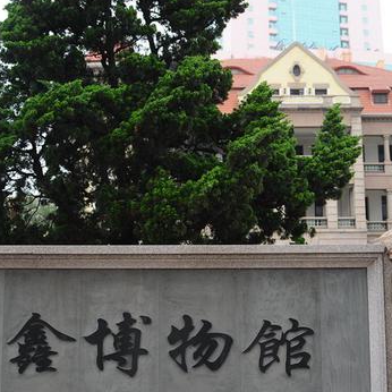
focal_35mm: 44
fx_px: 564
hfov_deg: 38.3
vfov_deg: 38.3
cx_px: 195
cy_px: 207
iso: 200
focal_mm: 28
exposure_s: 1/1000
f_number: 2.8
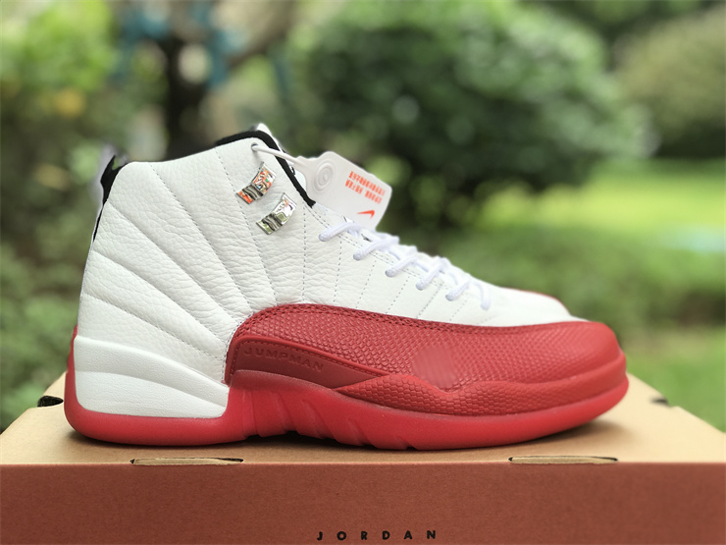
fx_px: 1195
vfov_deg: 25.7
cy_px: 272
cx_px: 363
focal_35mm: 57
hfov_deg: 33.8
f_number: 2.8
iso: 20
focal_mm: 6.6
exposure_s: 1/105
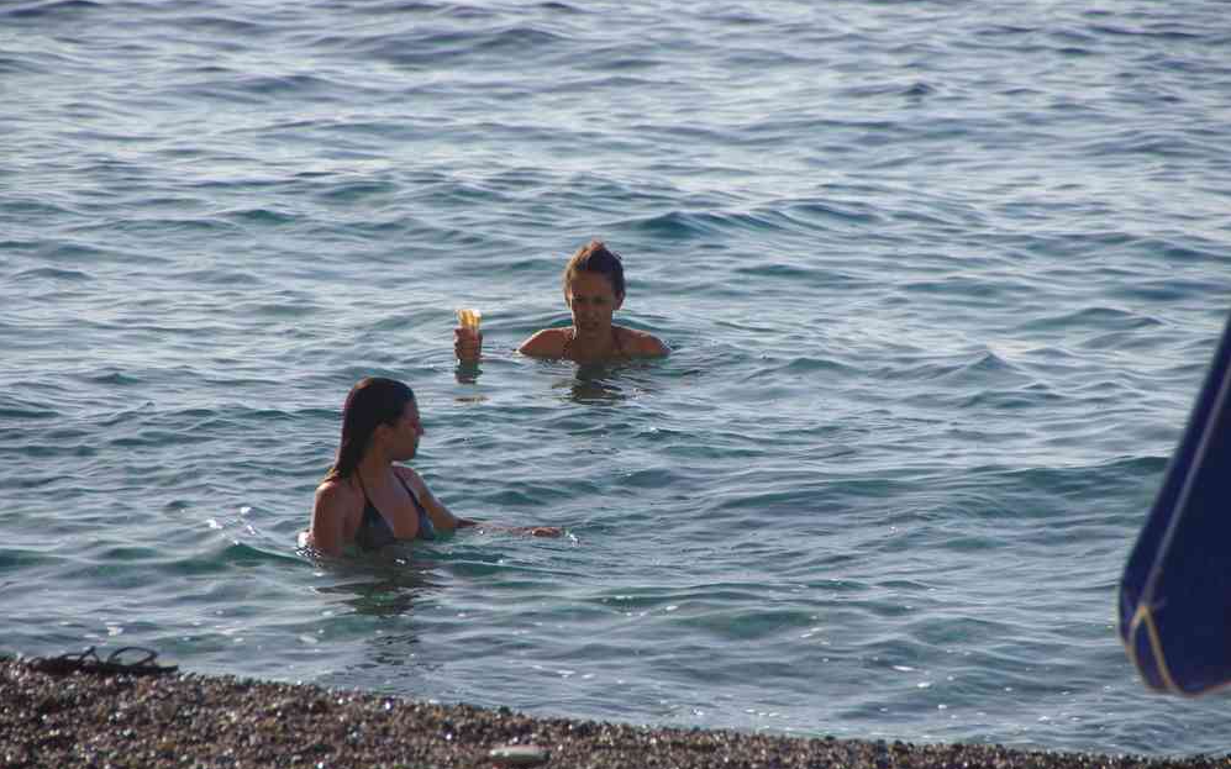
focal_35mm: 383
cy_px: 385
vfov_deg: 3.4
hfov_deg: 5.5
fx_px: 12848
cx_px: 616
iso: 100
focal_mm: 250
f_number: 10
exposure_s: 1/60
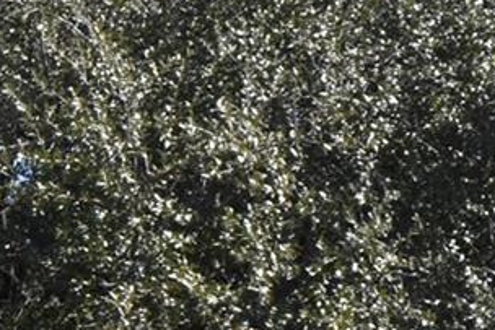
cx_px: -629
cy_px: 412
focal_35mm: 182
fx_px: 2504
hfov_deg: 10.1
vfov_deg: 7.5
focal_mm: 18
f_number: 8
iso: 200
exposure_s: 1/250
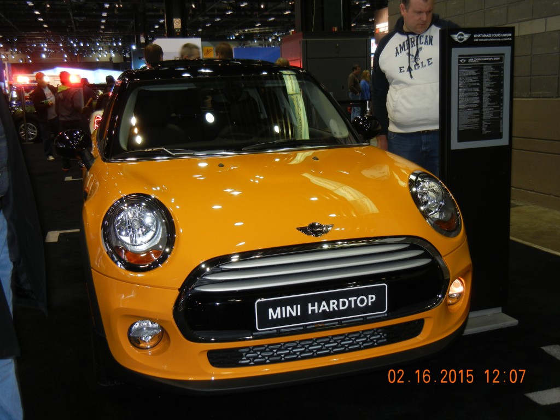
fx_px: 631
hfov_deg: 47.9
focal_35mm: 39
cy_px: 210
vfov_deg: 36.8
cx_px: 280
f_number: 3.7
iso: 215
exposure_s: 1/30
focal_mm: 7.1
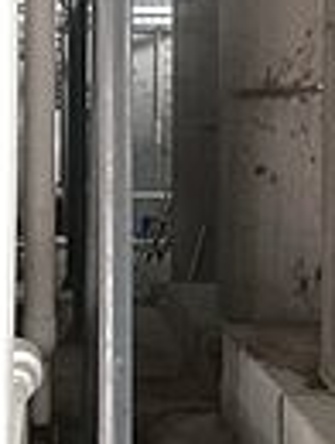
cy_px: 171
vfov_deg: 23.5
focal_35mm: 83
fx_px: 1067
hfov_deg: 17.8
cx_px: 171
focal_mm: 4.5
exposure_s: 1/30
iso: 320
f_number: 2.2
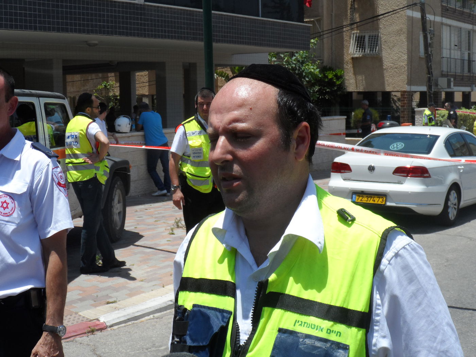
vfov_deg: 27.5
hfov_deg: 36.2
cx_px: 238
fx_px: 729
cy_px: 178
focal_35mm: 53
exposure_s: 1/500
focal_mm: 8.7
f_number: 5.6
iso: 80
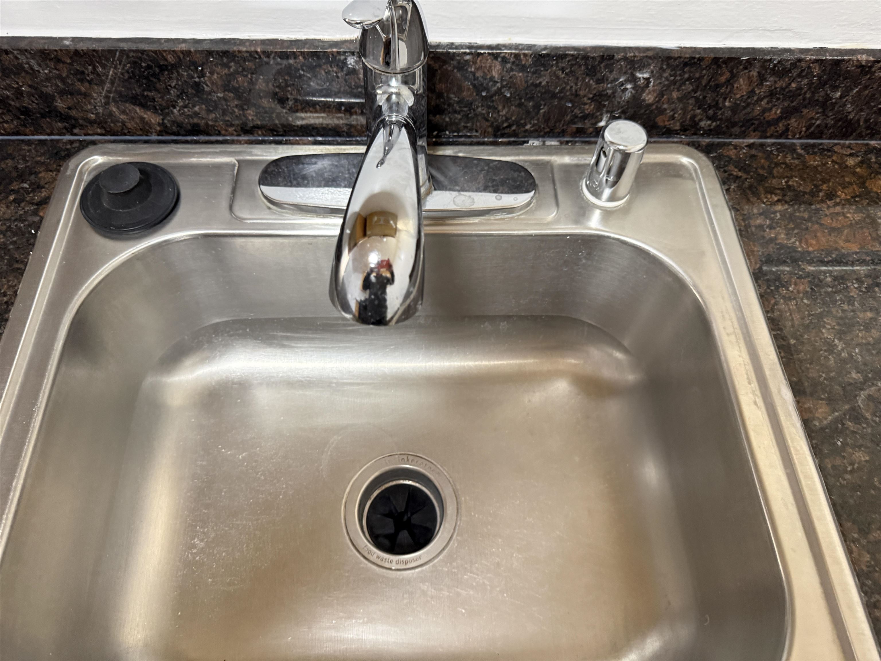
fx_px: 611
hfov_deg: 71.6
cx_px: 440
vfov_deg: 56.8
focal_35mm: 24
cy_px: 330
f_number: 1.78
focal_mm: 6.76
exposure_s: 1/60
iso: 400
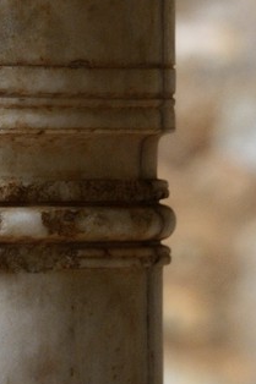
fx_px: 7336
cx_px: -41
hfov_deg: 2.0
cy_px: -460
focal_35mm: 687
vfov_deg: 3.0
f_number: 5.6
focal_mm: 135
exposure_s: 1/320
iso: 1600
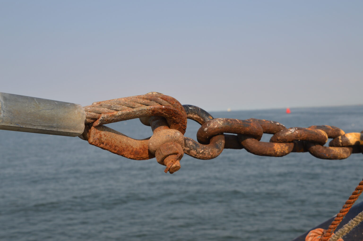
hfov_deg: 41.1
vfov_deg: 28.0
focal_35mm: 48
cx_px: 182
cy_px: 120
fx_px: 484
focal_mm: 32
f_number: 8
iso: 100
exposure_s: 1/250
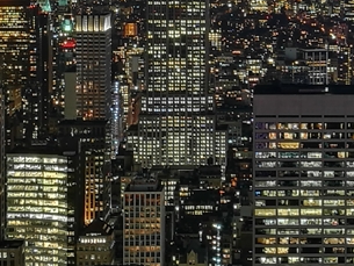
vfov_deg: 11.1
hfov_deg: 14.8
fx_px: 1350
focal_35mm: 132
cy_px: -6
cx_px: 292
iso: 100
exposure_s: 12.5
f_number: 2.2
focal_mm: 4.5
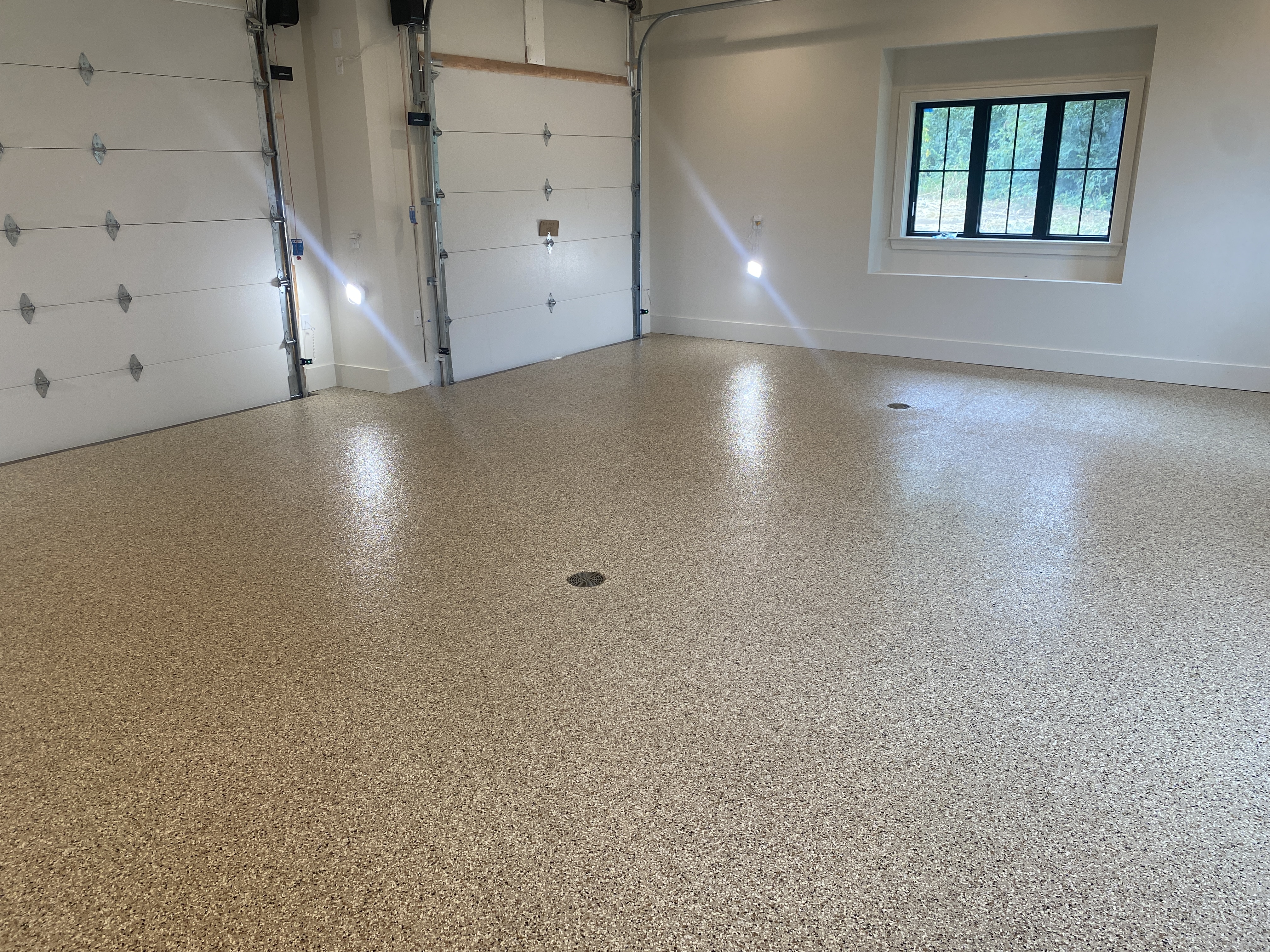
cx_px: 635
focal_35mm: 26
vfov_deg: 53.1
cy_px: 476
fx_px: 954
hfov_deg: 67.3
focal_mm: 4.25
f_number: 1.8
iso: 100
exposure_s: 1/120
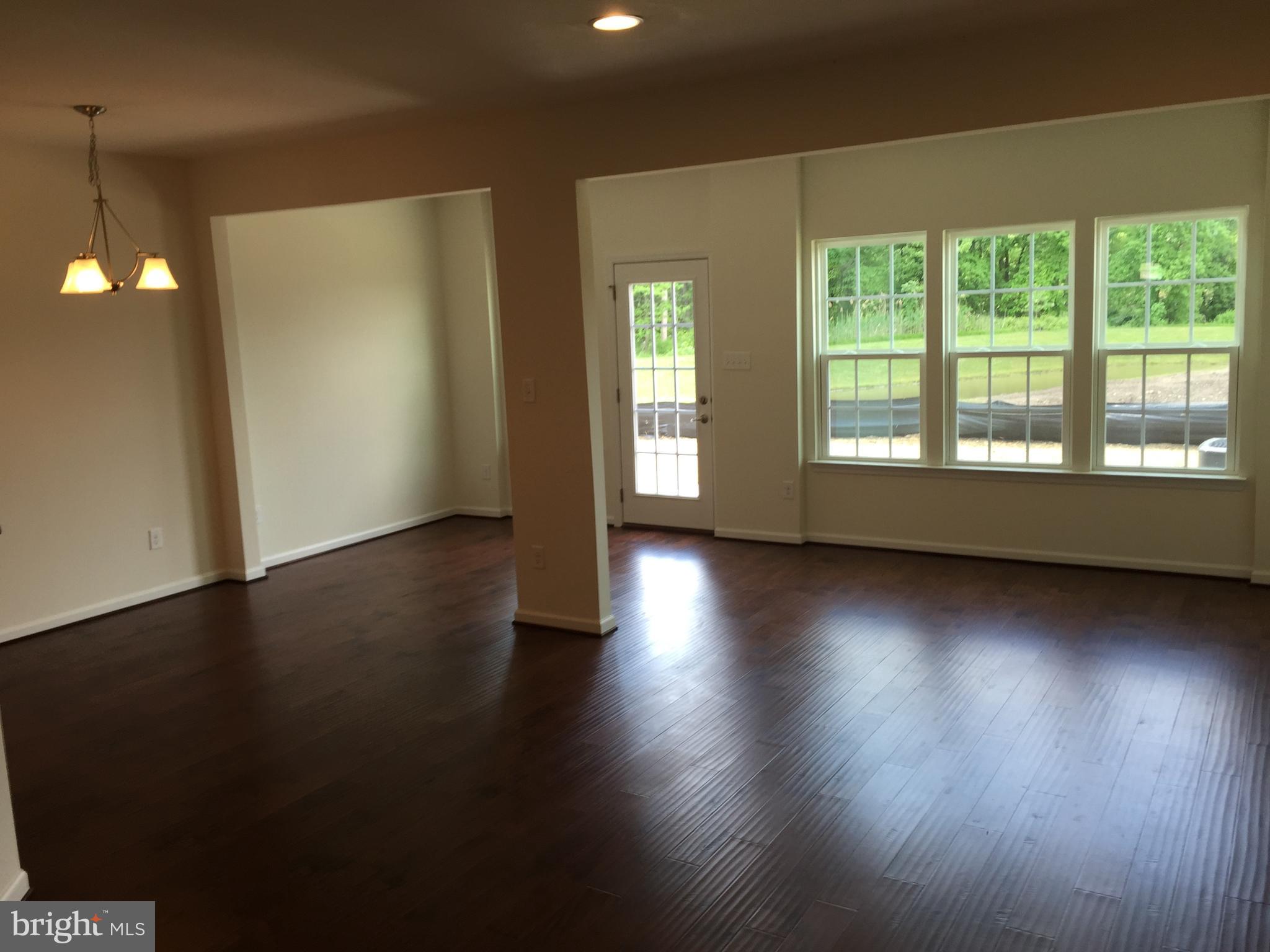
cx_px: 635
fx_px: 1064
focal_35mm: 29
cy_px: 476
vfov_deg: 48.2
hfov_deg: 61.7
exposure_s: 1/60
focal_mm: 4.15
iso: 32
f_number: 2.2
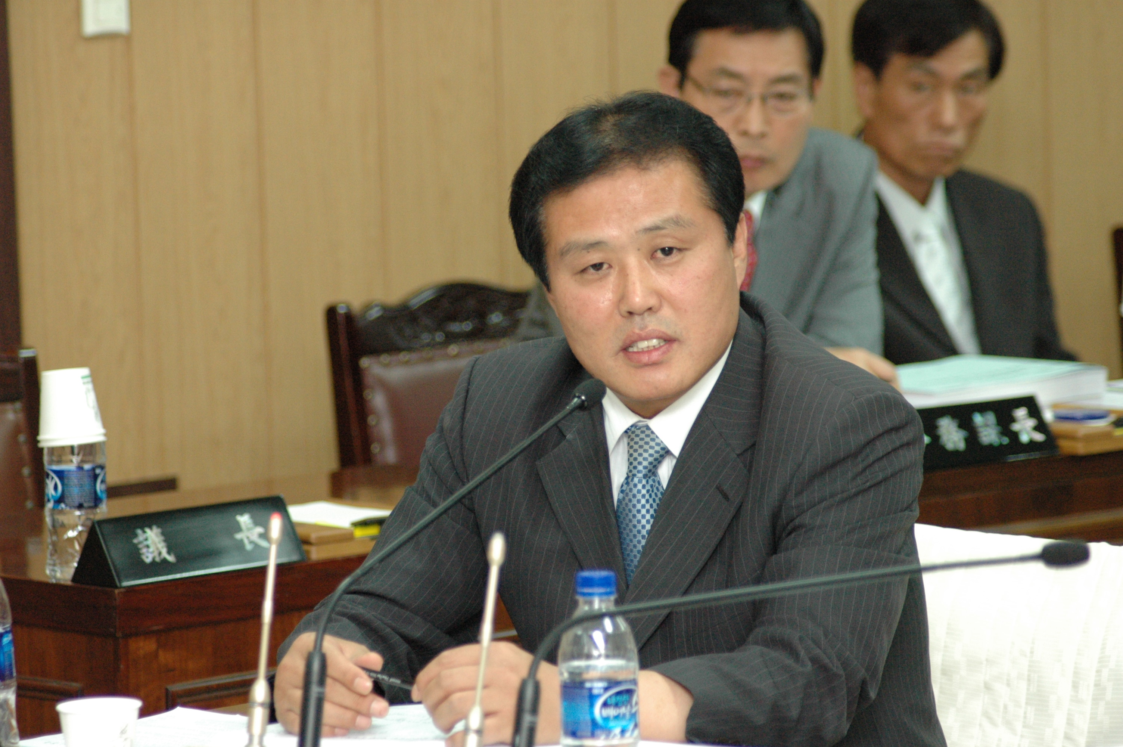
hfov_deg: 9.5
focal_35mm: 218
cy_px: 374
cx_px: 562
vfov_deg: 6.3
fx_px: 6779
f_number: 4.5
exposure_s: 1/60
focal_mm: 145
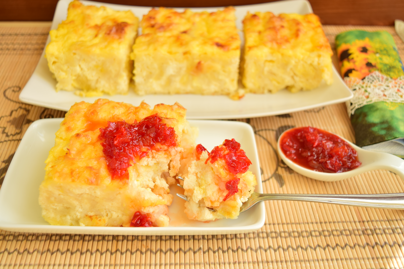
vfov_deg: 33.0
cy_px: 134
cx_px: 202
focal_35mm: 40
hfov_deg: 47.9
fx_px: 454
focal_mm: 27
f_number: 5
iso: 100
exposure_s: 1/100
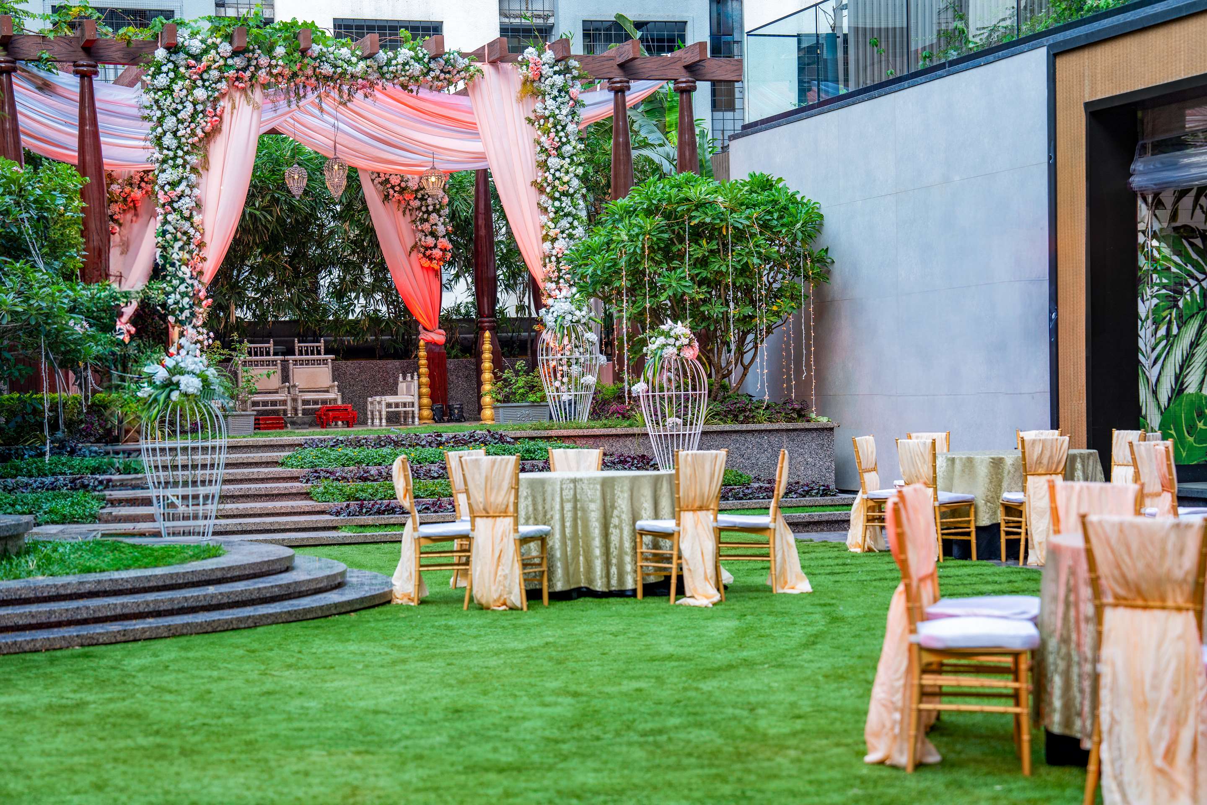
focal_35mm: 70
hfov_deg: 28.8
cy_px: 402
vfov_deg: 19.5
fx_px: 2347
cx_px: 604
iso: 320
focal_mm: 70
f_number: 3.2
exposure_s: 1/320
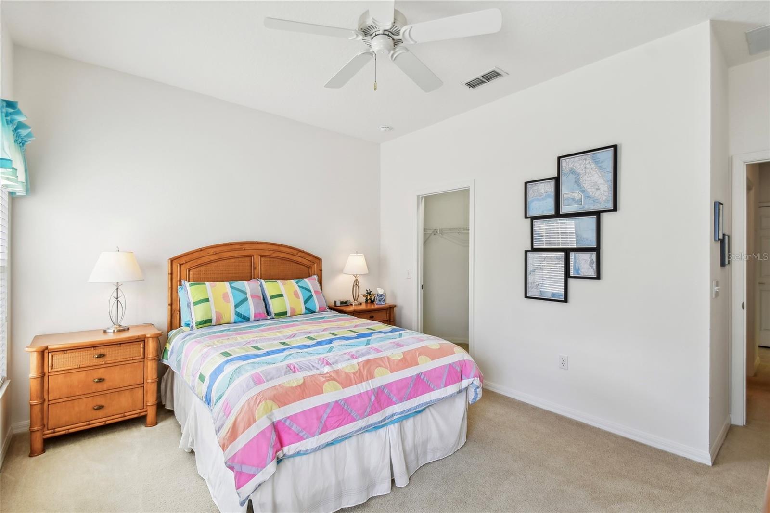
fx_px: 321
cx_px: 385
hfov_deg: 100.4
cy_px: 256
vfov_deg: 77.3
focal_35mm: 15
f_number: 7.1
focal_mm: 10
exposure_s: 1/30
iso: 100
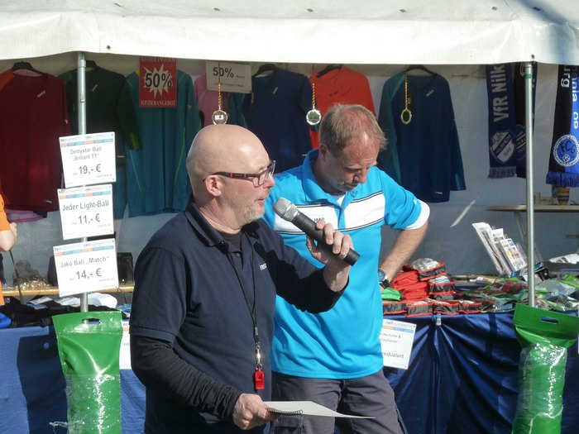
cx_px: 290
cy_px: 217
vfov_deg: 10.1
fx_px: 2459
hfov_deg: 13.4
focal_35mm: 147
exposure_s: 1/500
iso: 125
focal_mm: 24.1
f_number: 5
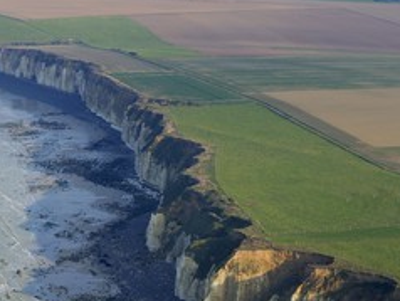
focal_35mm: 139
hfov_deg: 14.1
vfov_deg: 10.7
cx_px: 54
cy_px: 146
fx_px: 1608
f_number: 7.1
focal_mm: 82
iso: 400
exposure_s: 1/800
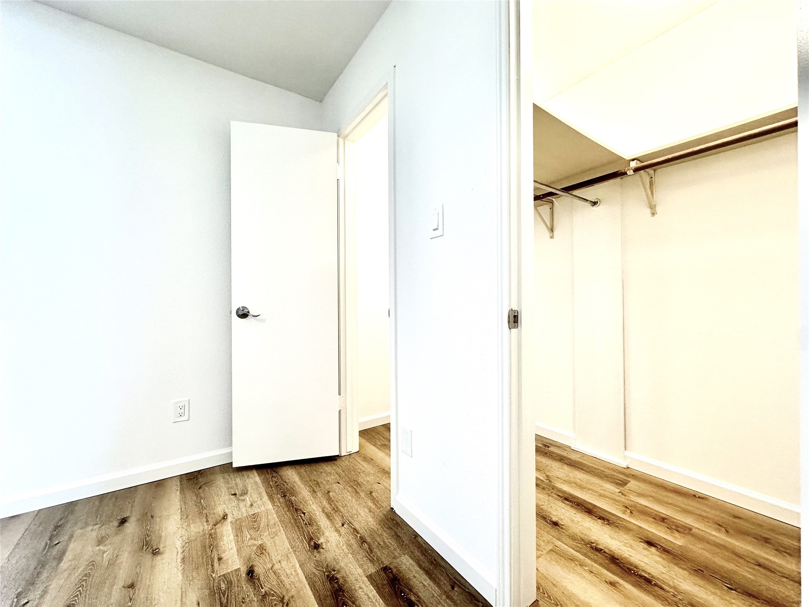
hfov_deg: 102.1
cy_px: 304
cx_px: 404
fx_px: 327
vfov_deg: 85.7
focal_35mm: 14
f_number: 2.2
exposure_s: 1/120
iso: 160
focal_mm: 2.22
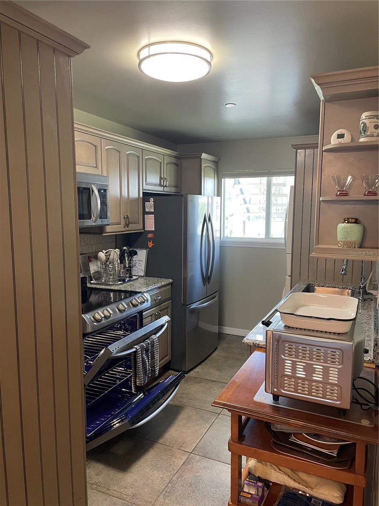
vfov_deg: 67.3
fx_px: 380
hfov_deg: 53.1
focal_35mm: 26
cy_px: 253
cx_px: 190
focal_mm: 4.2
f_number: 1.6
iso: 125
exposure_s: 1/60
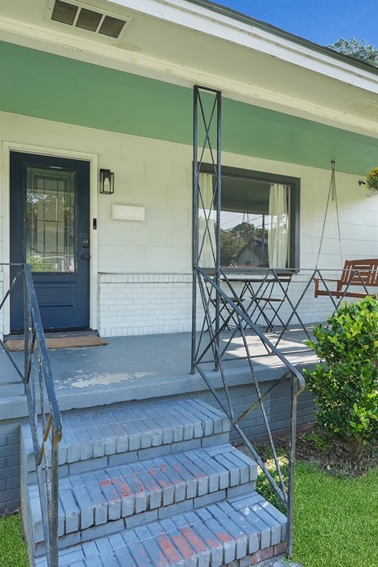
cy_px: 281
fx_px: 394
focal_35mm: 25
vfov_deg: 71.5
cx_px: 191
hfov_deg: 51.3
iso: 320
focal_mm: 16
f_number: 9
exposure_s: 1/40
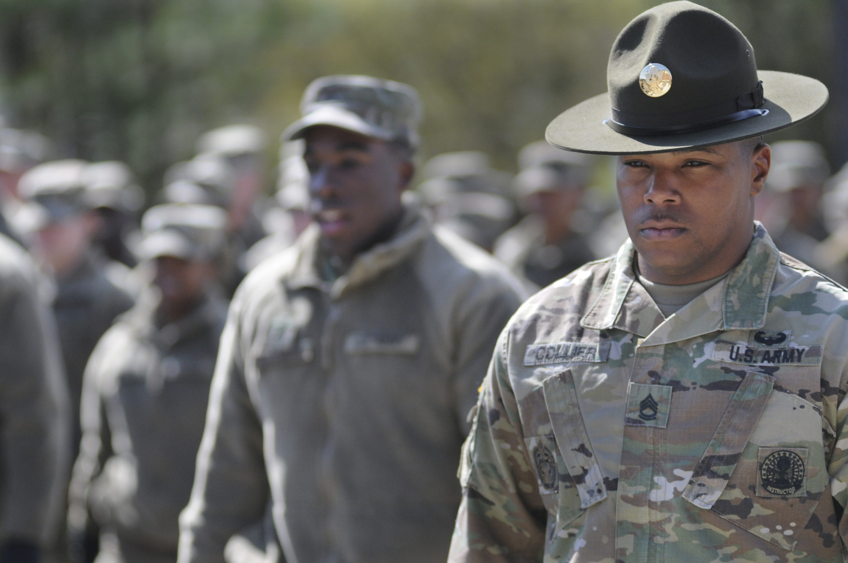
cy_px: 282
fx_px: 3952
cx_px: 424
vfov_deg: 8.1
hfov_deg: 12.2
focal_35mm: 168
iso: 640
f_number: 2.8
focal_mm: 112
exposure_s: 1/6400
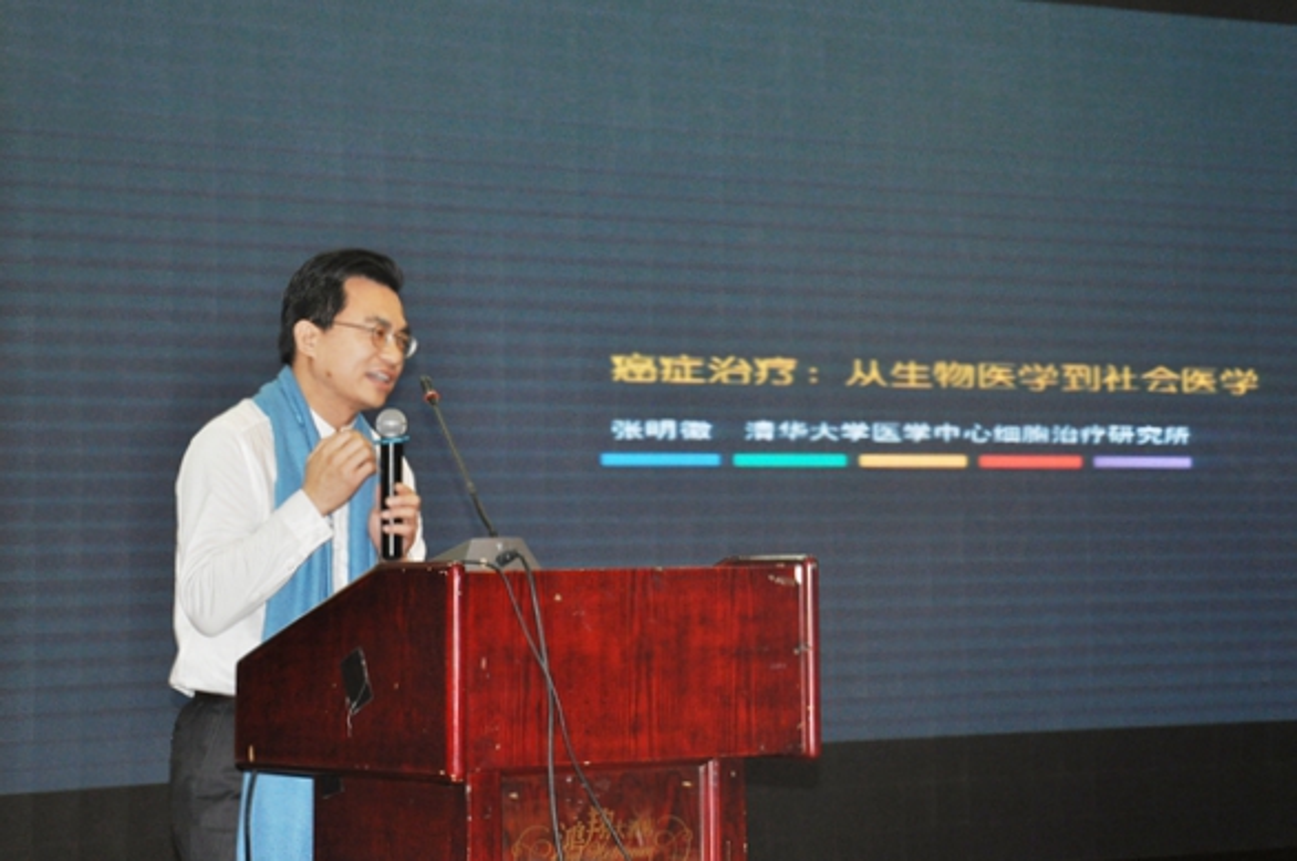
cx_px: 648
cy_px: 430
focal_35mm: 87
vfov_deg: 15.7
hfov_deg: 23.4
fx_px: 3130
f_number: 5
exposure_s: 1/60
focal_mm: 58
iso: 800
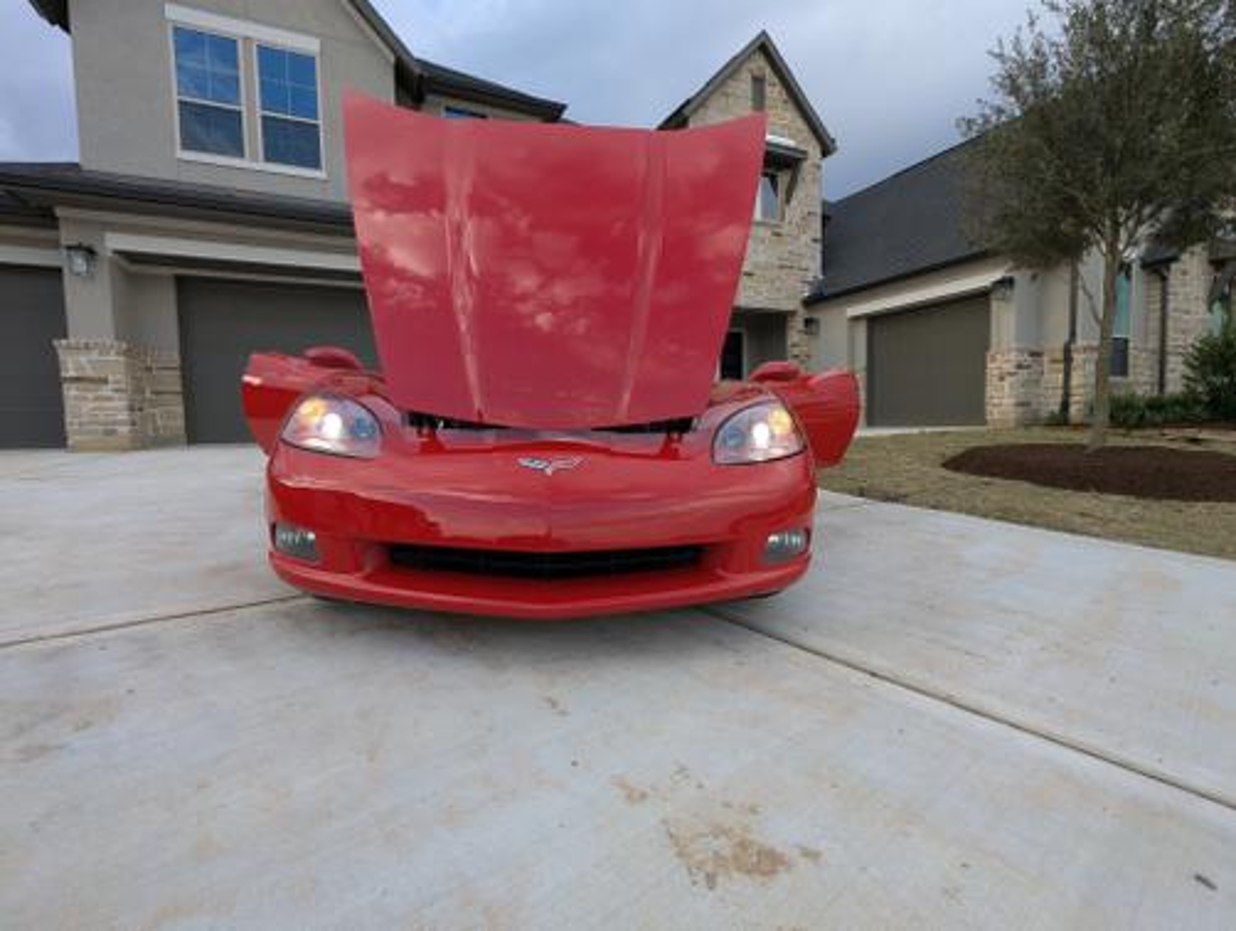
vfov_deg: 78.2
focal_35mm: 16
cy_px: 466
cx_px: 618
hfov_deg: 94.4
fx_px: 572
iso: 50
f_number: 2.2
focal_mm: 2.35
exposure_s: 1/288
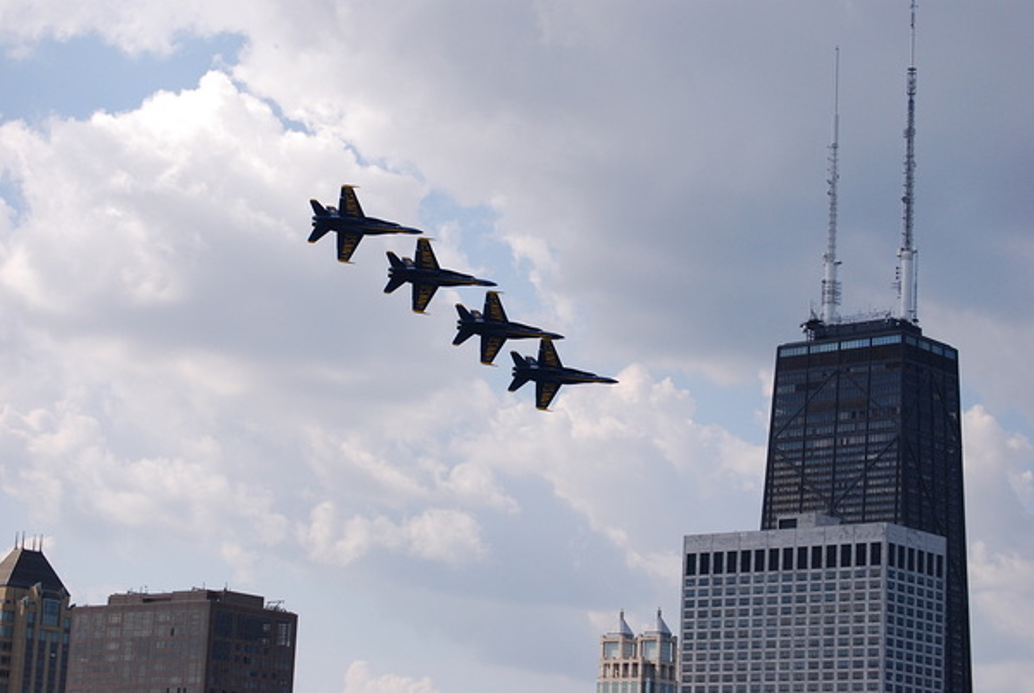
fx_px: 2373
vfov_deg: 16.6
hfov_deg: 24.6
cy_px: 346
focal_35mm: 82
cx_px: 517
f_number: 8
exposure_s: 1/1600
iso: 400
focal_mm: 55
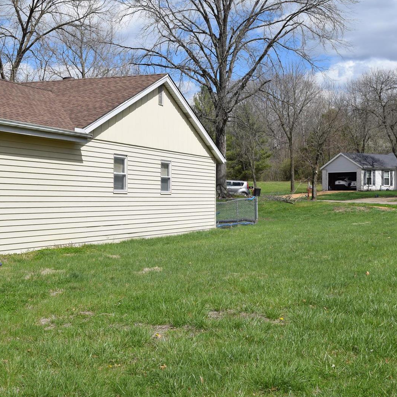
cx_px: 184
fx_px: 753
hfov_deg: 29.5
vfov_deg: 29.6
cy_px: 199
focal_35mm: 58
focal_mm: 30
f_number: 11
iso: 200
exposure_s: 1/500
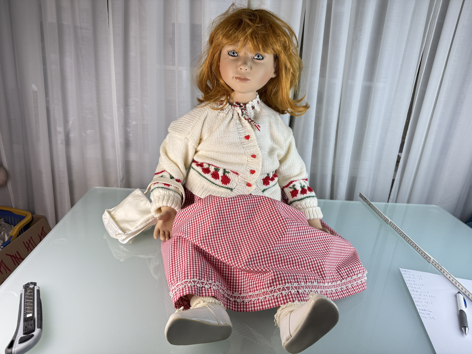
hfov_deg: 71.6
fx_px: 327
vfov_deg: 56.8
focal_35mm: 24
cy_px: 177
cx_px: 236
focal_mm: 6.76
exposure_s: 1/150
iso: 64
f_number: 1.78
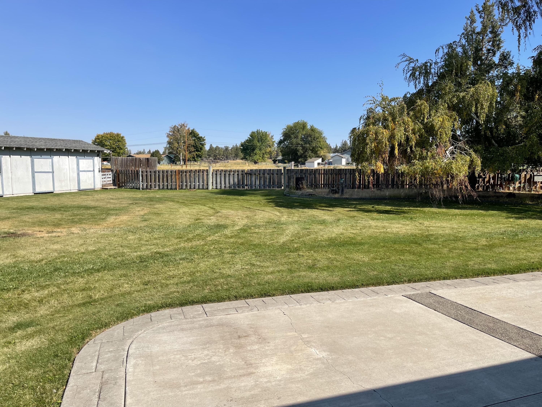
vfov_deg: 54.9
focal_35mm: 25
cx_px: 271
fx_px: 391
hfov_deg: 69.4
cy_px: 204
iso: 32
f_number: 1.6
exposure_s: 1/3344
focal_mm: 5.1
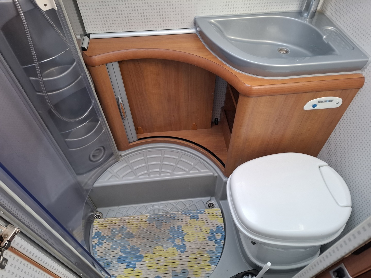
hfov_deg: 73.9
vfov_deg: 58.9
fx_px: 247
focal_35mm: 23
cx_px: 186
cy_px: 139
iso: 160
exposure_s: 1/50
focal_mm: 5.54
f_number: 1.8
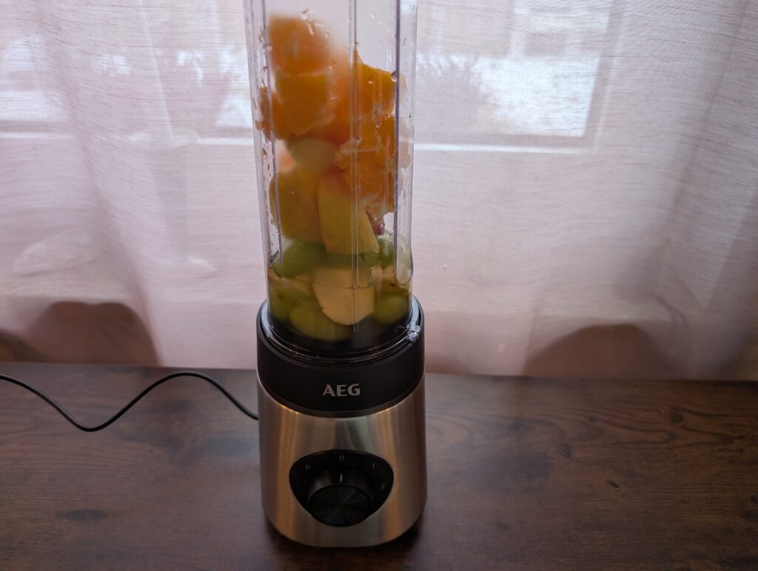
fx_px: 526
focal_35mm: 24
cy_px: 286
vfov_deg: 56.9
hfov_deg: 71.5
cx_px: 379
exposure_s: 1/50
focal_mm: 6.9
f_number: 1.68
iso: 91
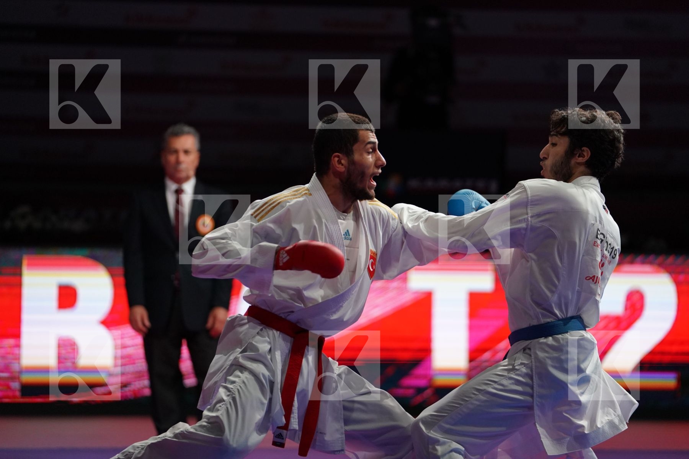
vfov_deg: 9.3
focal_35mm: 148
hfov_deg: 13.9
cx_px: 344
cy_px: 230
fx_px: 2832
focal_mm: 148
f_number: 2.8
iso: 2500
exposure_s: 1/1000
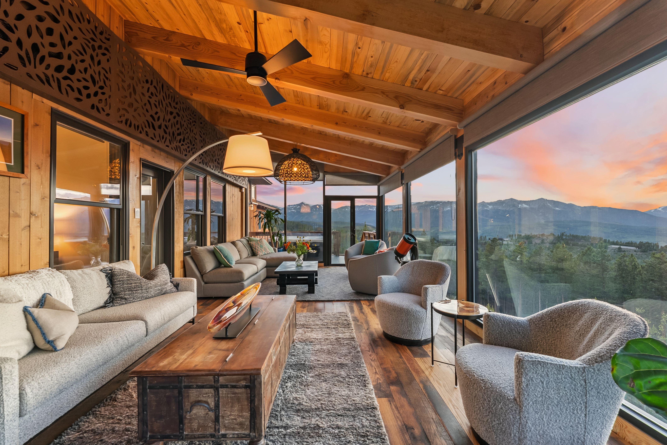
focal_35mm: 14
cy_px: 222
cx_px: 334
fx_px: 260
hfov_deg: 104.2
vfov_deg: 81.3
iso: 800
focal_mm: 14
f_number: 7.1
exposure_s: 1/20
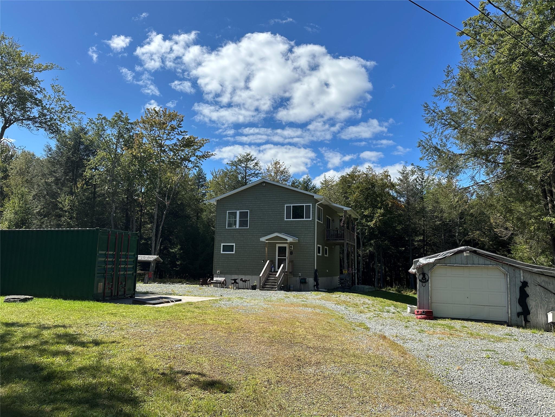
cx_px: 278
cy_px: 208
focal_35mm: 24
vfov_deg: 56.8
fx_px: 385
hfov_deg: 71.6
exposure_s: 1/4184
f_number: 1.78
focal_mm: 6.86
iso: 80
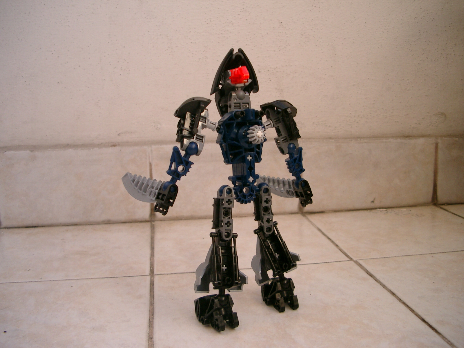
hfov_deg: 50.1
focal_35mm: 37
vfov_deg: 38.7
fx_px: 496
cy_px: 174
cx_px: 232
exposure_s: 1/160
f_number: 2.6
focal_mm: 7.6
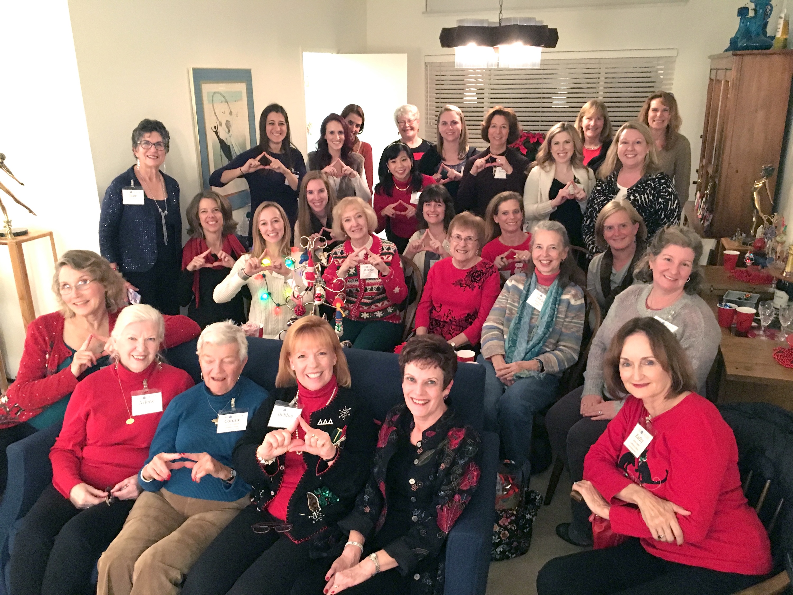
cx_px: 396
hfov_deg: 61.7
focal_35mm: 29
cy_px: 298
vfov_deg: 48.2
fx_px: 664
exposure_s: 1/15
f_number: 2.2
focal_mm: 4.15
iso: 400
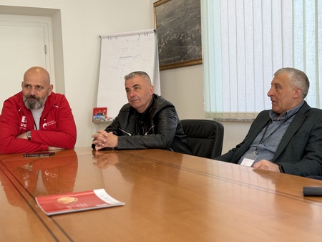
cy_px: 121
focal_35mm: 48
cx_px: 161
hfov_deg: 39.6
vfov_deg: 30.3
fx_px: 447
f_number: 1.78
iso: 50
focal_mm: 6.76
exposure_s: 1/121
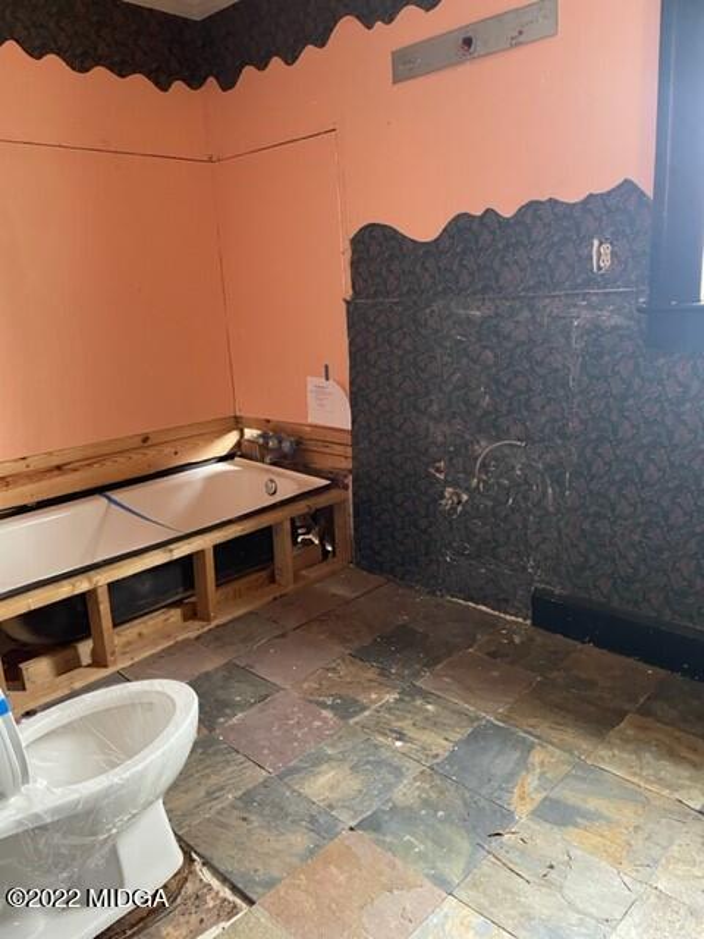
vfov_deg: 67.3
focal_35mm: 26
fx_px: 705
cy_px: 470
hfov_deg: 53.1
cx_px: 352
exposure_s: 1/44
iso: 500
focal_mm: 4.2
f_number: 1.6
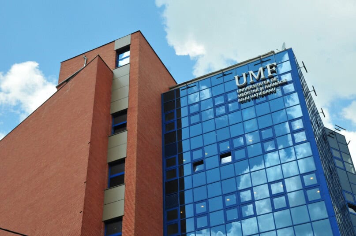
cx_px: 178
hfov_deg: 38.9
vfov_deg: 26.4
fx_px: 504
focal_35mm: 51
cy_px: 118
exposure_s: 1/400
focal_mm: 34
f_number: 10
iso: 400
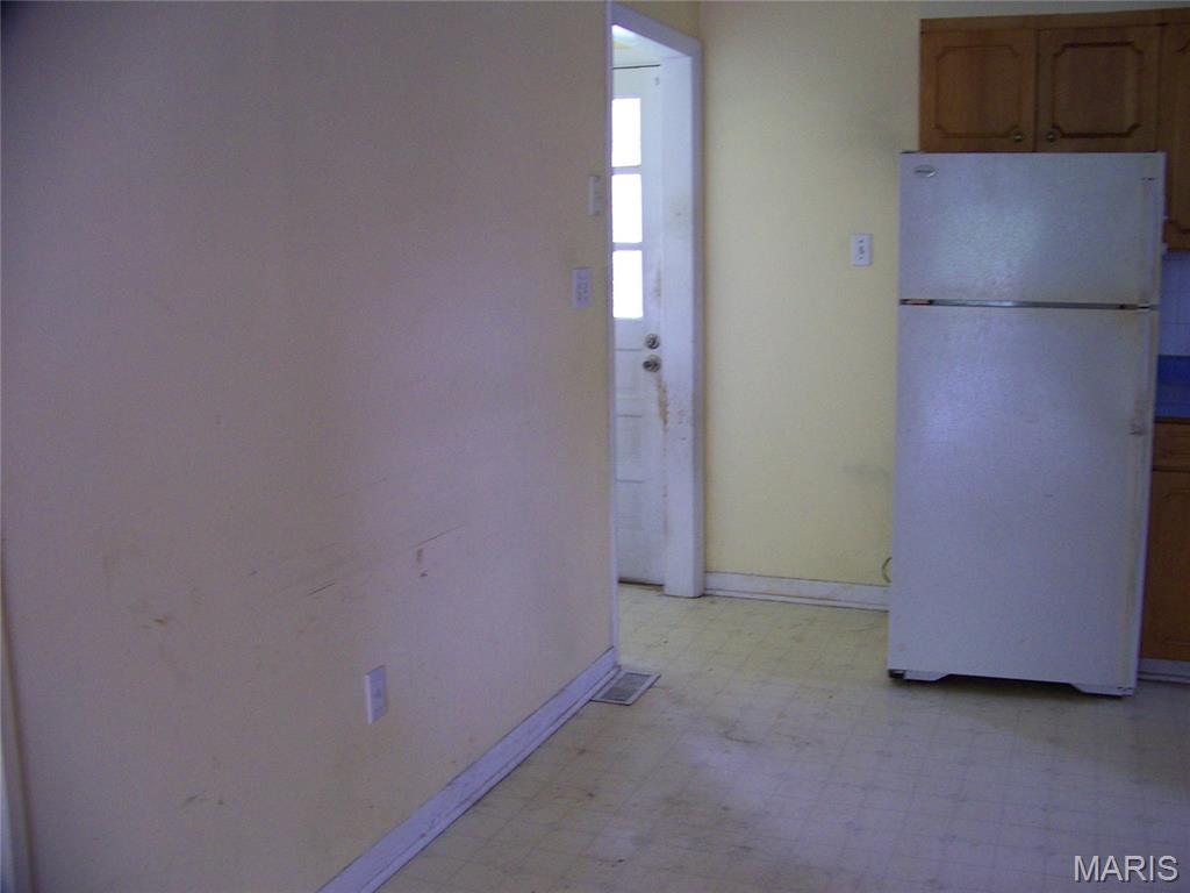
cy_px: 446
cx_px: 595
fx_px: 1238
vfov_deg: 39.7
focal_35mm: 36
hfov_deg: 51.4
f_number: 2.8
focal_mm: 5.85
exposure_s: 1/30
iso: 160
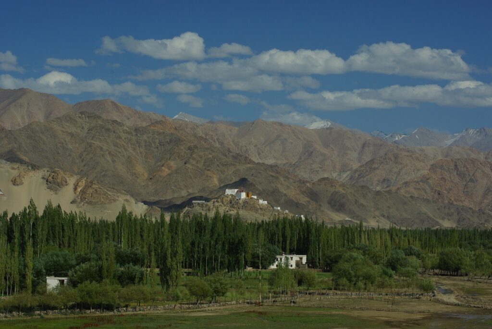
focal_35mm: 105
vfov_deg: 13.1
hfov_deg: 19.4
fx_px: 1436
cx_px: 246
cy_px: 164
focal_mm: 70
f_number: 9.5
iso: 100
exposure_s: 1/350
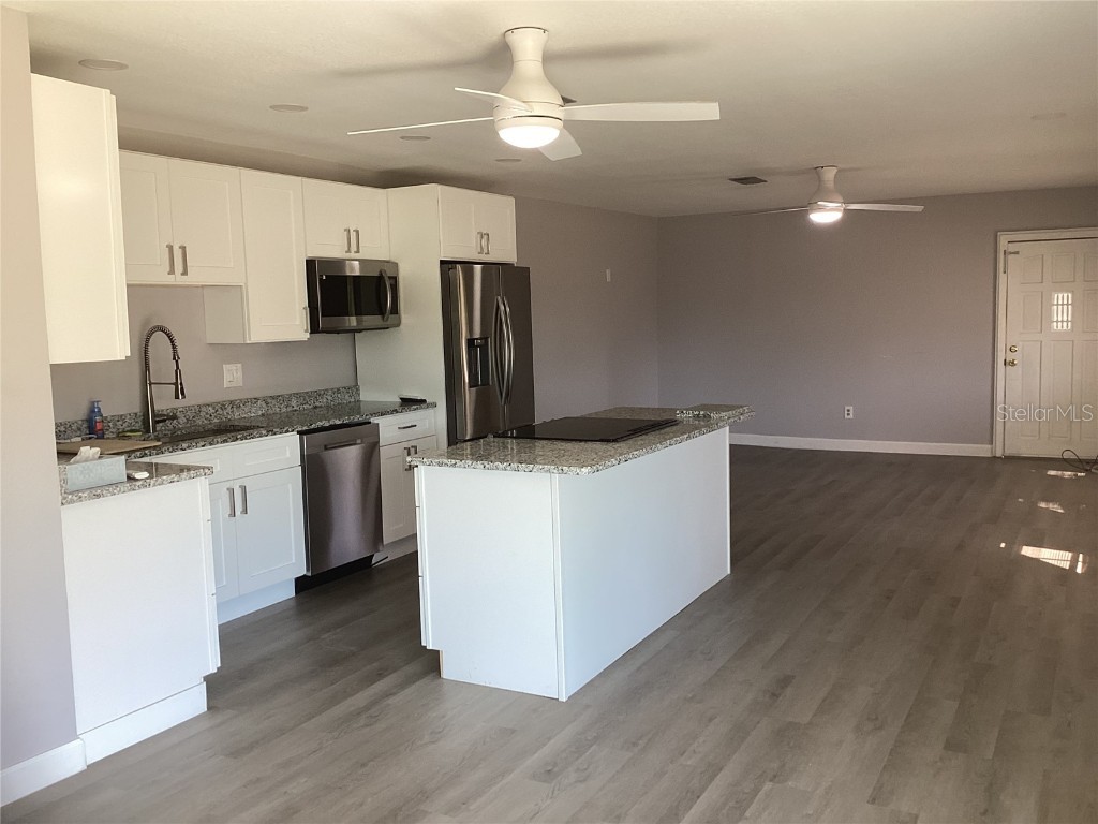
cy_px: 412
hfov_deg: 58.4
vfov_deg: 45.4
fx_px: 983
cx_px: 549
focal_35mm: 31
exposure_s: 1/60
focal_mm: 3.3
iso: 50
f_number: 2.4
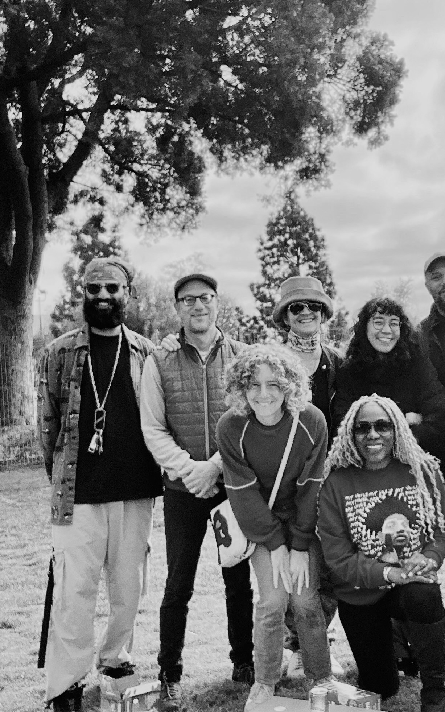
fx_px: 970
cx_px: 389
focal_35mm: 50
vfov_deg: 40.3
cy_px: 362
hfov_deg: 25.1
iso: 25
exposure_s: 1/575
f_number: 2.2
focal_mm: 2.71
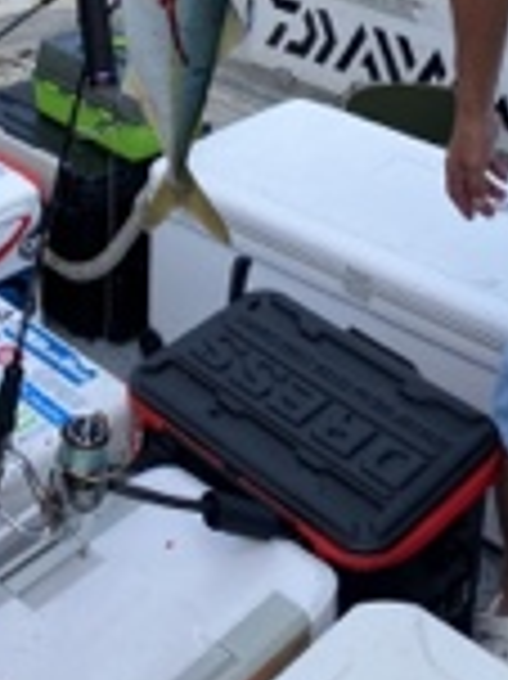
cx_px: 256
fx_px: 1352
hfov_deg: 21.3
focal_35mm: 69
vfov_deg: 24.6
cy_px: -198
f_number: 1.8
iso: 32
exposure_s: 1/2141
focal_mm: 4.25
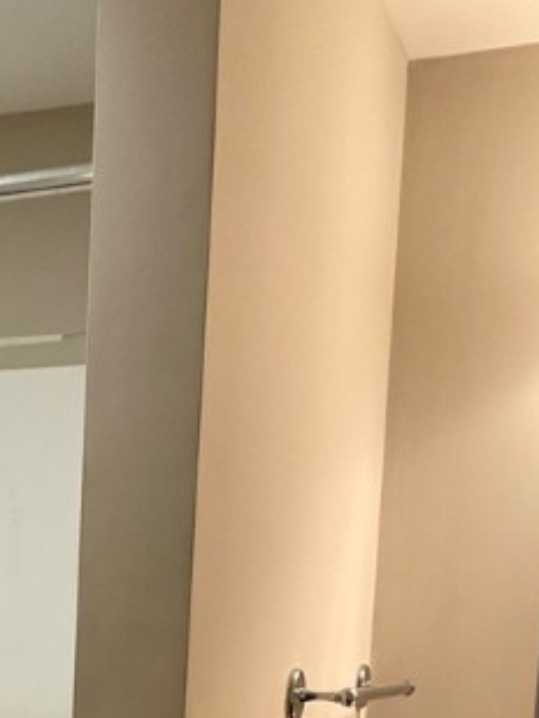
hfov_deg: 19.6
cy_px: 855
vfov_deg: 24.5
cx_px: -44
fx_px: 1494
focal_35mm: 72
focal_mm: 3
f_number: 1.8
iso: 100
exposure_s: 1/60
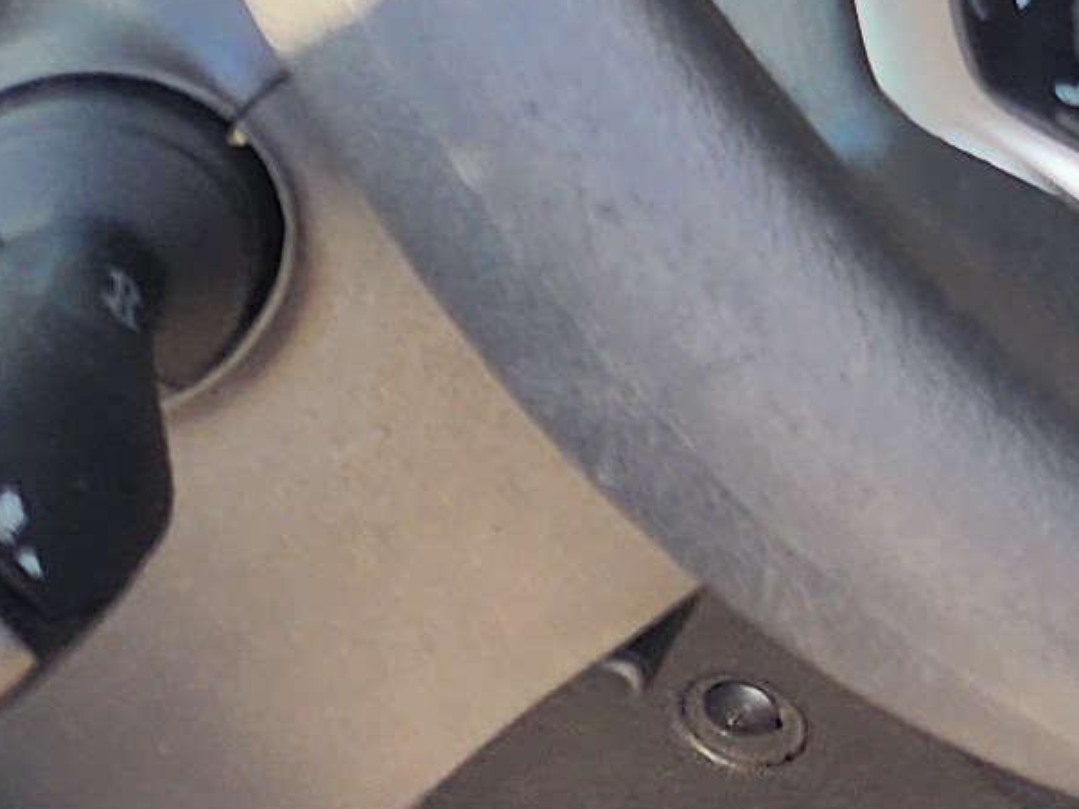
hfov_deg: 10.4
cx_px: 2894
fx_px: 4770
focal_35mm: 153
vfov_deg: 9.1
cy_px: -793
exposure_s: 1/180
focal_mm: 6.4
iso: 64
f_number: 1.8
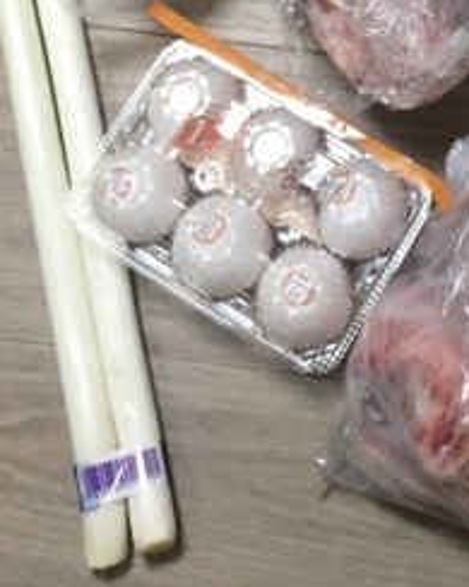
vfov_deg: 14.9
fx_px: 2066
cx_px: 596
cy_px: -310
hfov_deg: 12.6
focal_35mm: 119
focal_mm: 4.15
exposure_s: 1/30
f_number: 2.2
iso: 80
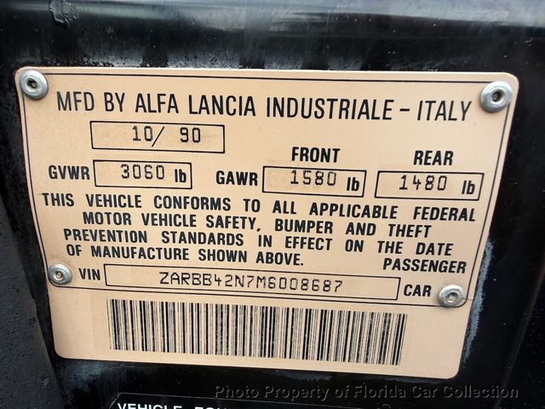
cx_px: 272
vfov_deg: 54.9
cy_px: 204
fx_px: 394
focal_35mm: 25
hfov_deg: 69.4
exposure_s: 1/222
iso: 40
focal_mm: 2.22
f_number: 2.2
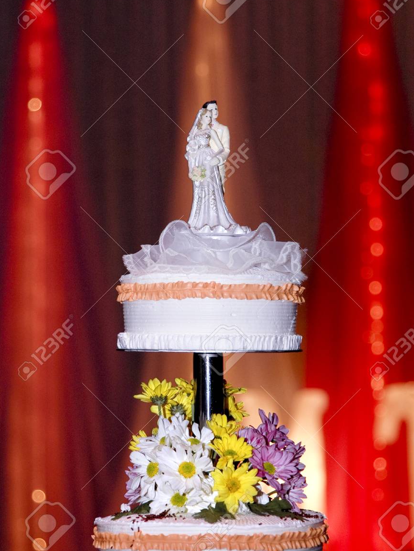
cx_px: 207
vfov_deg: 14.2
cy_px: 259
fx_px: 2208
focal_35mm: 139
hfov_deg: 10.7
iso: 400
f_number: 4
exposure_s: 1/60
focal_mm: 85
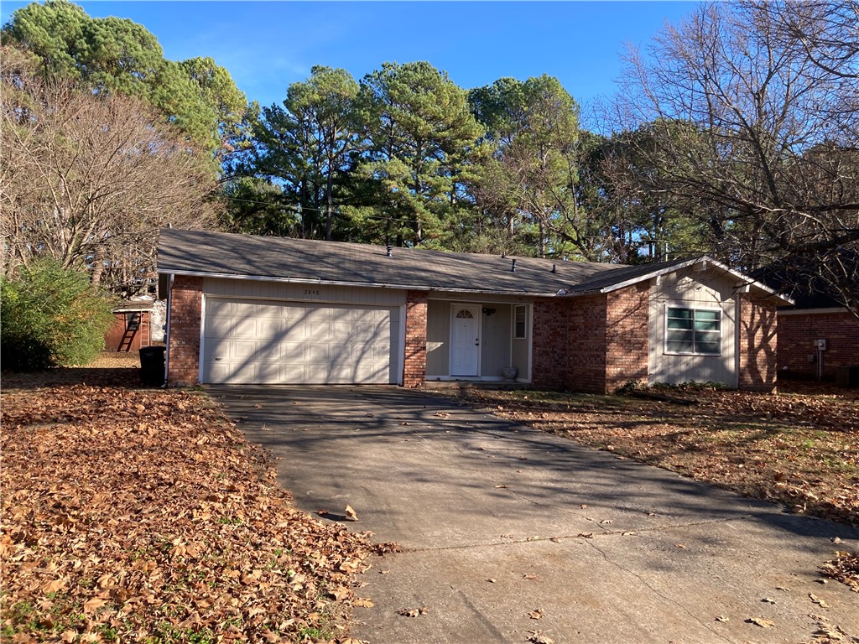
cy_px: 322
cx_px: 430
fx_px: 695
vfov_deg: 49.7
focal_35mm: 28
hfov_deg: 63.4
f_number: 1.8
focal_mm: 3.99
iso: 20
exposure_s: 1/704
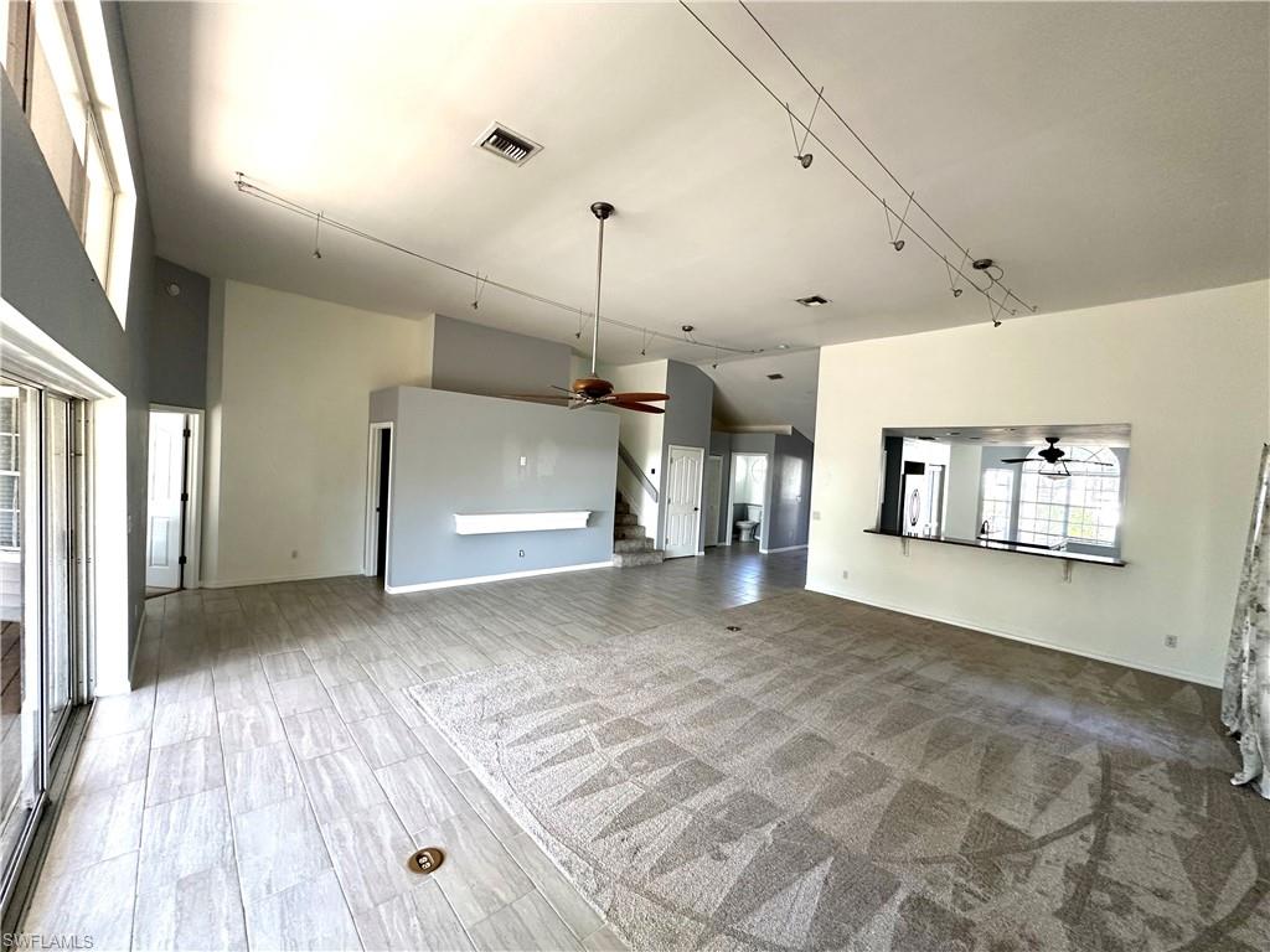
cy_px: 476
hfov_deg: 102.1
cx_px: 635
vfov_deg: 85.7
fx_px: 514
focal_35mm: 14
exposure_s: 1/99
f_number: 2.2
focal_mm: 2.22
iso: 250
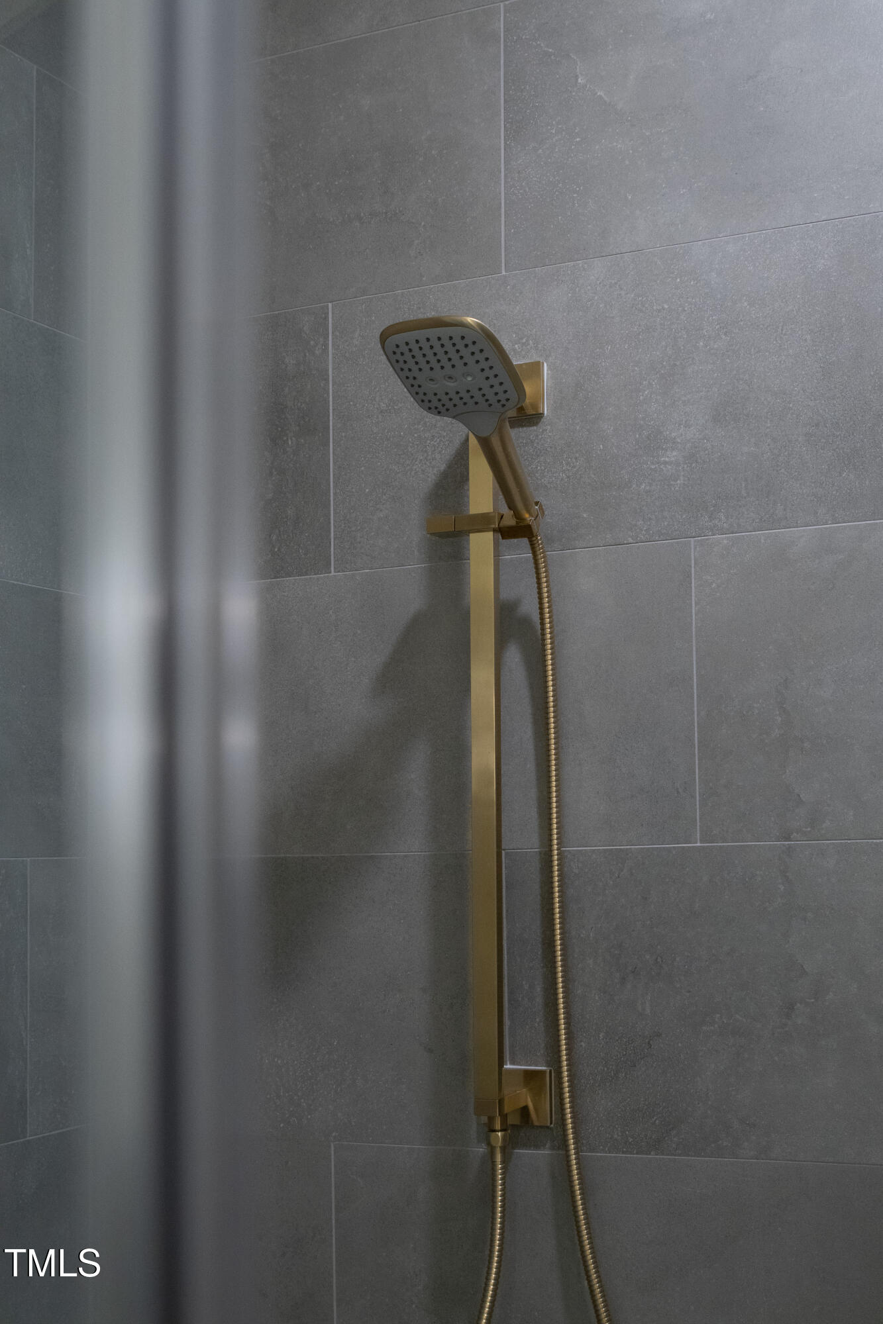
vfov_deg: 41.1
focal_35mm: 48
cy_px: 662
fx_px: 1766
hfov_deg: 28.1
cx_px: 442
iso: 1000
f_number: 4.5
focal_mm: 32
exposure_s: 1/100
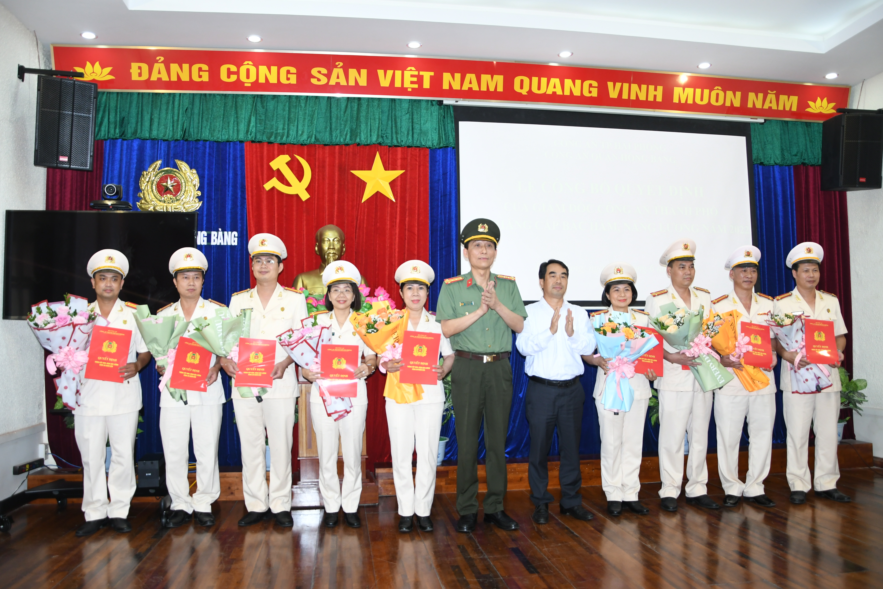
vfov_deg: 47.9
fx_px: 662
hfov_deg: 67.4
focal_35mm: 27
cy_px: 294
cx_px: 442
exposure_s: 1/200
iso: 800
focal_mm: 18
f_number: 4
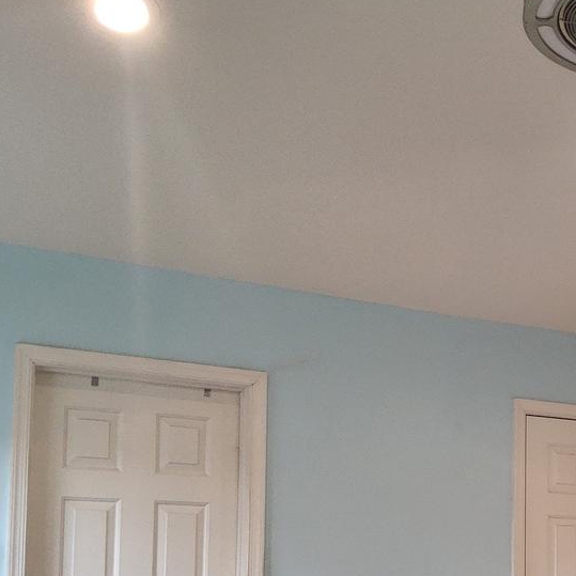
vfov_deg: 28.2
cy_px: 498
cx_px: 611
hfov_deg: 27.0
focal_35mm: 59
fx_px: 1111
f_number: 2
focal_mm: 3.08
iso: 250
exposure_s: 1/120
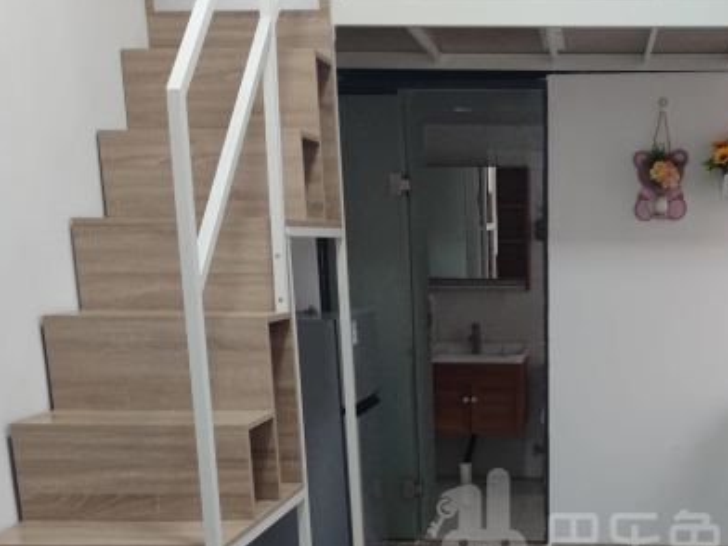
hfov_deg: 37.6
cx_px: 576
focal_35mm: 49
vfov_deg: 28.2
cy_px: 520
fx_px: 1031
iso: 442
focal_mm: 6.78
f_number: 1.85
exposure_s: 1/50
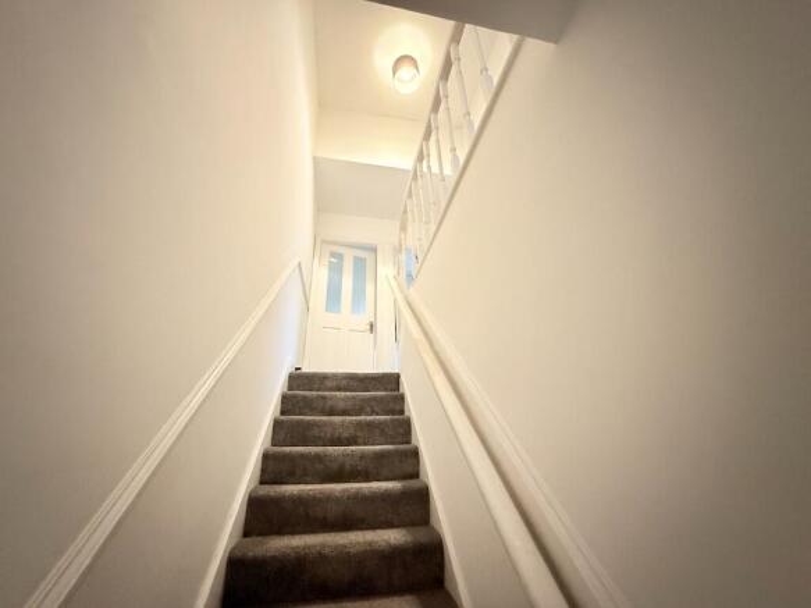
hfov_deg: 102.1
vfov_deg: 85.7
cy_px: 304
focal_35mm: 14
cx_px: 406
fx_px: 328
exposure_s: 1/50
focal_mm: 2.22
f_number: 2.2
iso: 1000
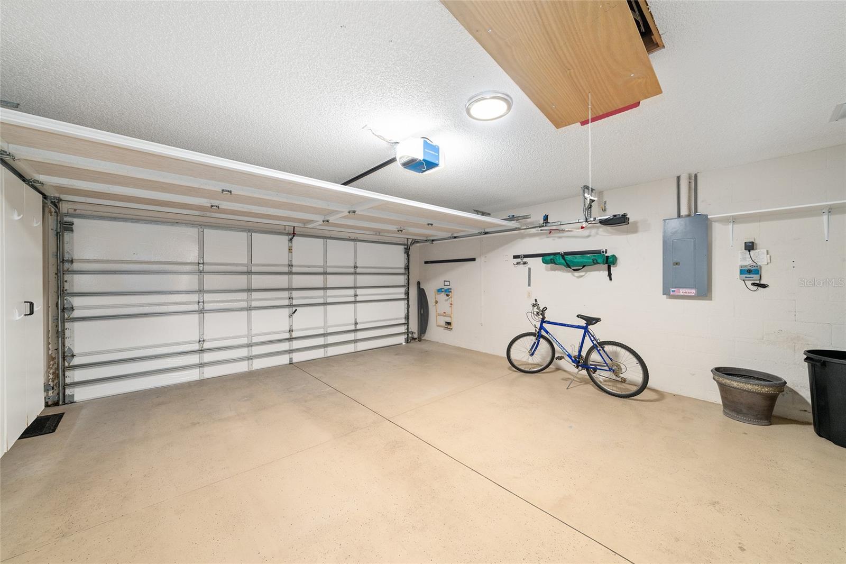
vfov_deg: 85.4
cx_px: 423
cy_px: 282
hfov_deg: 108.3
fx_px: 305
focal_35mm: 13
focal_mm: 13
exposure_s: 1/5
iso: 800
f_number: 8
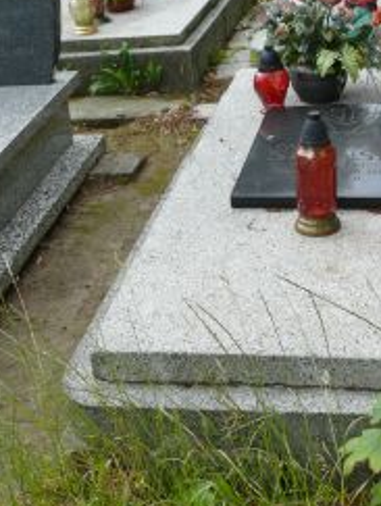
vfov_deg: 28.1
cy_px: 269
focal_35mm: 69
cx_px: 325
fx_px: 1010
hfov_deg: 21.0
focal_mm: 7.4
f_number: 4
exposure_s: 1/125
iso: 100
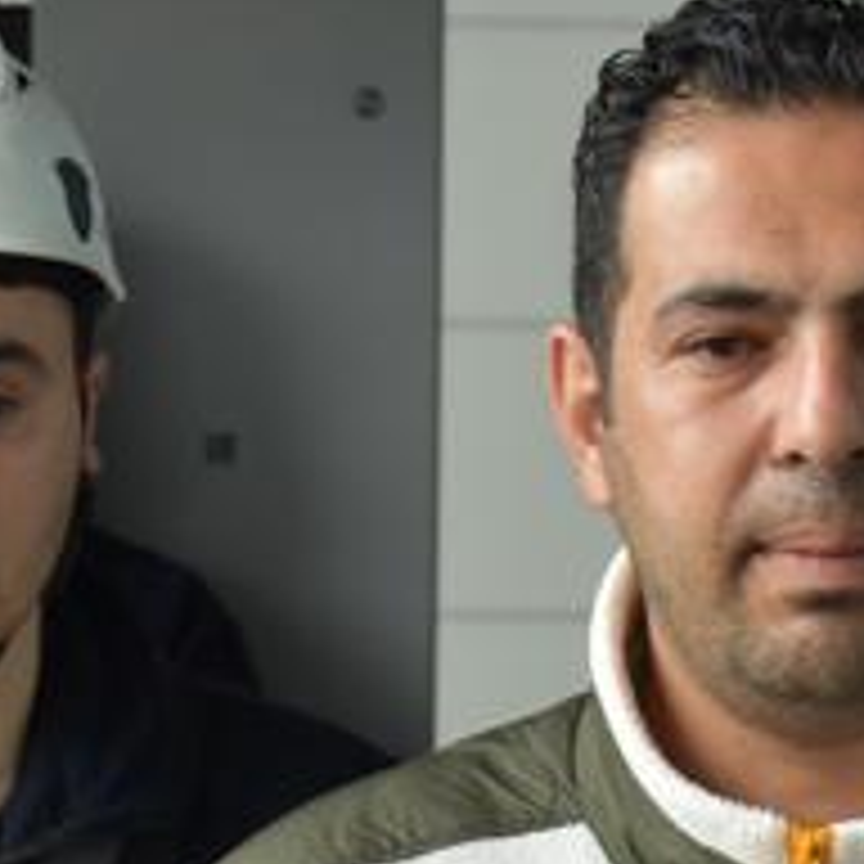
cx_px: 691
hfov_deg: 10.7
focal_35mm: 163
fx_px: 4603
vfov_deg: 10.7
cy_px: 684
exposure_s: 1/160
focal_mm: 40
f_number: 6.3
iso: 800
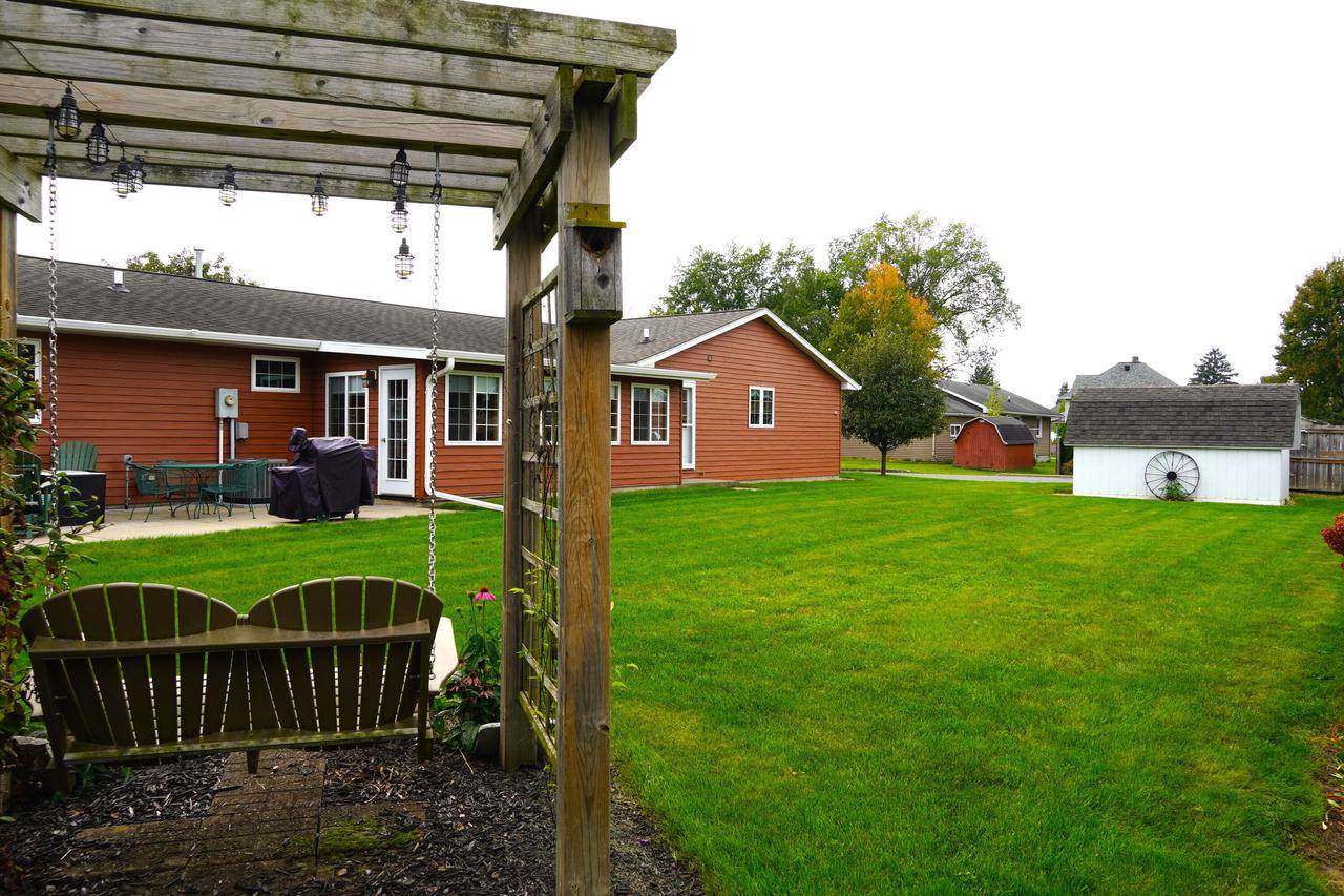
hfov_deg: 67.4
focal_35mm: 27
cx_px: 672
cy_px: 448
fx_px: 1008
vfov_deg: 47.9
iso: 100
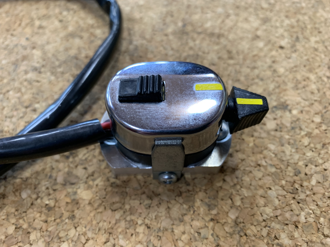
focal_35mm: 26
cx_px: 165
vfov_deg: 53.1
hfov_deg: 67.3
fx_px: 248
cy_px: 124
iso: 200
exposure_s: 1/60
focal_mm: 4.25
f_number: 1.8
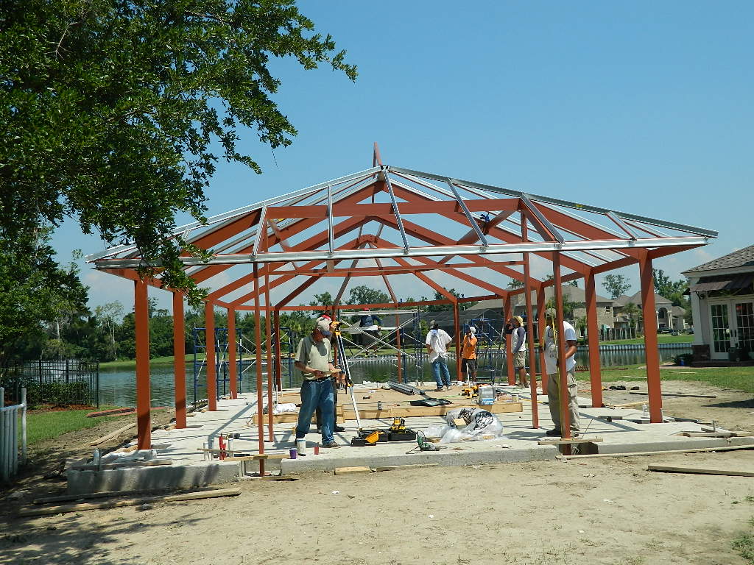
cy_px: 282
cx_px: 377
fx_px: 762
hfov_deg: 52.6
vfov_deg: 40.7
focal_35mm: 35
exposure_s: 1/160
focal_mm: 6.2
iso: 80
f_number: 9.4
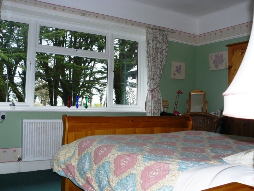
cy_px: 96
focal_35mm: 36
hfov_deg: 51.4
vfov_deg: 39.7
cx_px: 127
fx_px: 264
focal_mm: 6
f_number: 3.6
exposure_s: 1/30
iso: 100
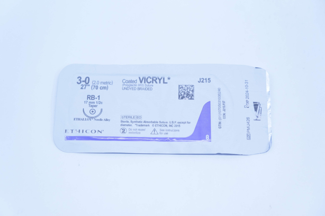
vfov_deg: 27.2
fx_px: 446
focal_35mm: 50
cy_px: 108
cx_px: 162
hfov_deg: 40.0
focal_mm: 33
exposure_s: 1/250
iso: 800
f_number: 4.5
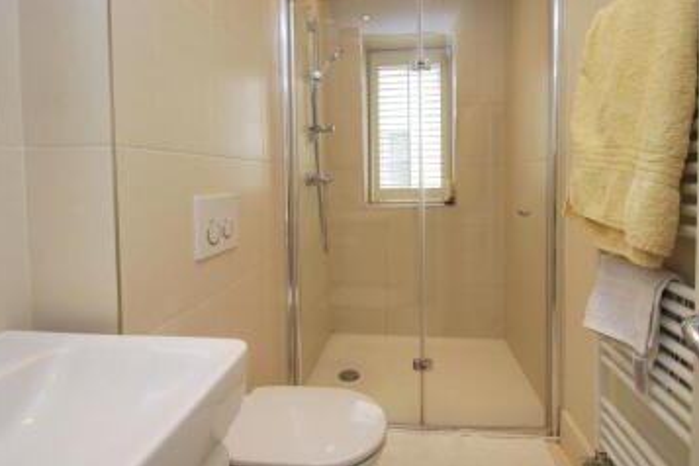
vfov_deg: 61.3
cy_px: 183
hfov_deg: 83.9
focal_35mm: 20
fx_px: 388
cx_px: 362
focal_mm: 10
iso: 100
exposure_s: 1/25
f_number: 3.5
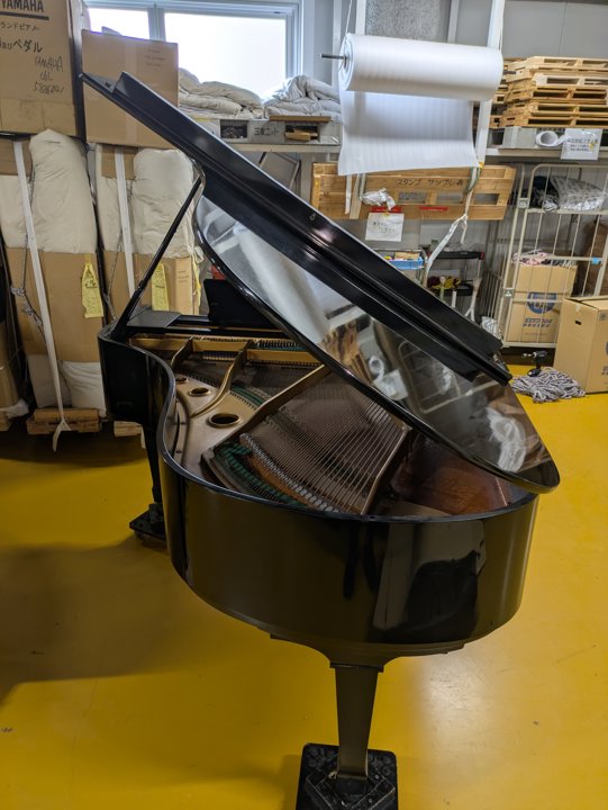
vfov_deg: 69.4
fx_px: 585
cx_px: 304
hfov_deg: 54.9
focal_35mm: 25
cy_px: 405
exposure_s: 1/60
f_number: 1.89
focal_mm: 5.43
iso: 58
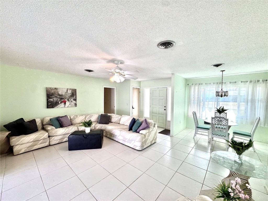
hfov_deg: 102.1
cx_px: 134
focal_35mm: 14
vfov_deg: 85.7
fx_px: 108
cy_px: 100
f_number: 2.2
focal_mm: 2.22
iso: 40
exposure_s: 1/144
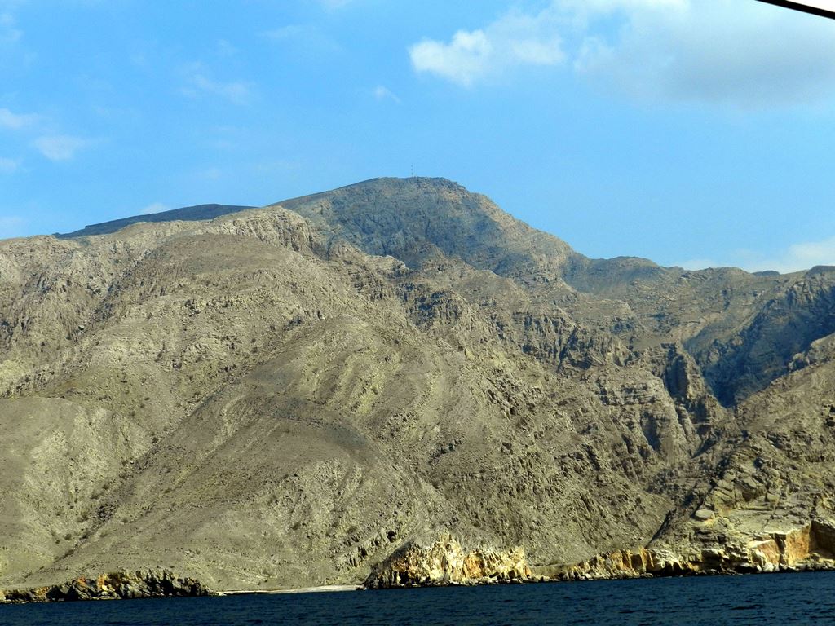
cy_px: 313
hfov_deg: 28.6
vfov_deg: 21.6
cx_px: 418
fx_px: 1640
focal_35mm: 68
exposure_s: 1/800
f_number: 5
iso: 160
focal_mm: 12.1
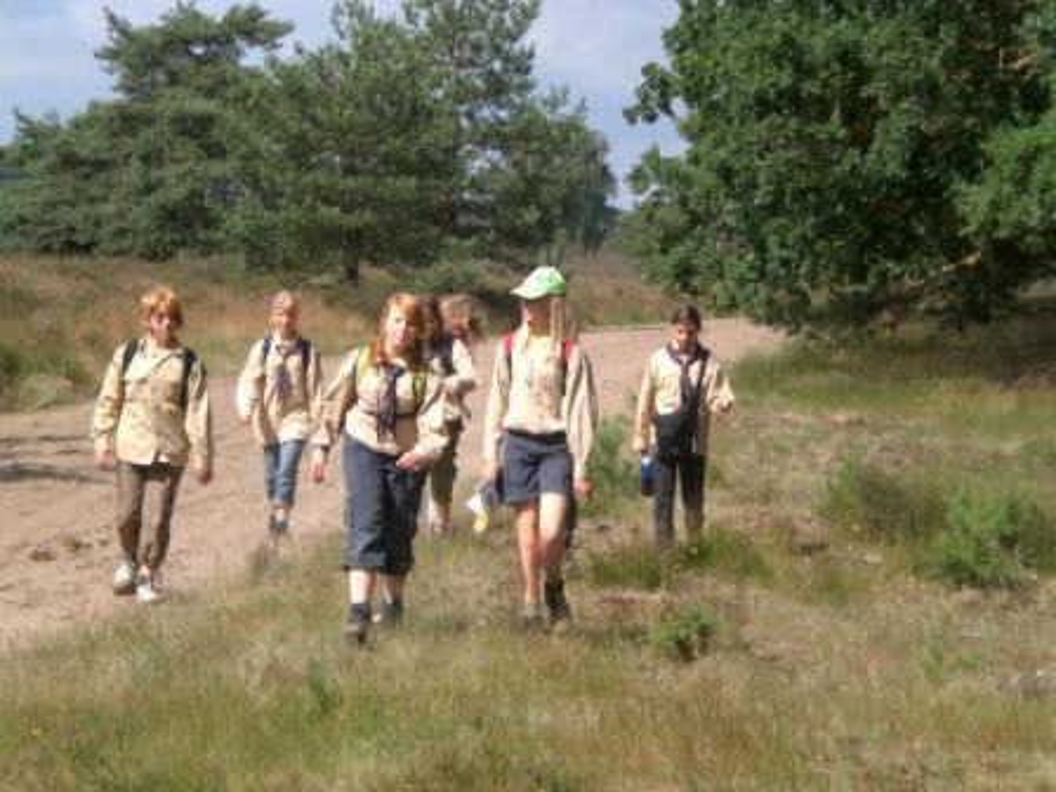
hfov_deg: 17.3
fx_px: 3478
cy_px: 396
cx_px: 528
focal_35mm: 114
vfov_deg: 13.0
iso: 50
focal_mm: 18.9
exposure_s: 1/200
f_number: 5.9
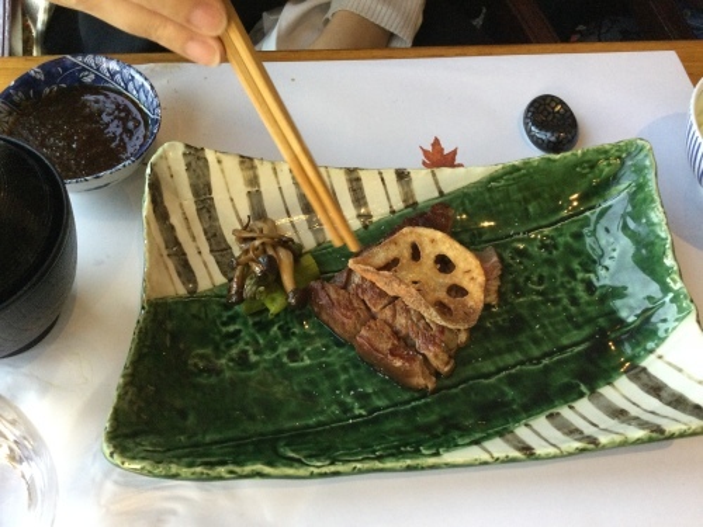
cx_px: 352
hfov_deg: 58.4
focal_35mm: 31
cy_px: 264
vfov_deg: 45.4
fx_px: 630
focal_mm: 3.3
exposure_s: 1/33
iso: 160
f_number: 2.4
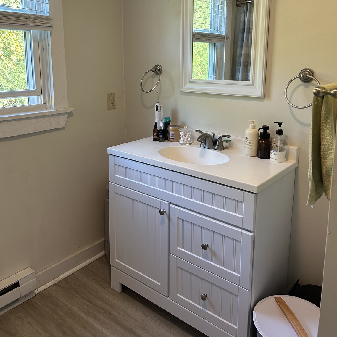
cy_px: 118
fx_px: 341
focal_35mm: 31
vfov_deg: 51.8
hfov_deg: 52.5
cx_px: 168
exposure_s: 1/60
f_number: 1.5
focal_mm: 5.7
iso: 100
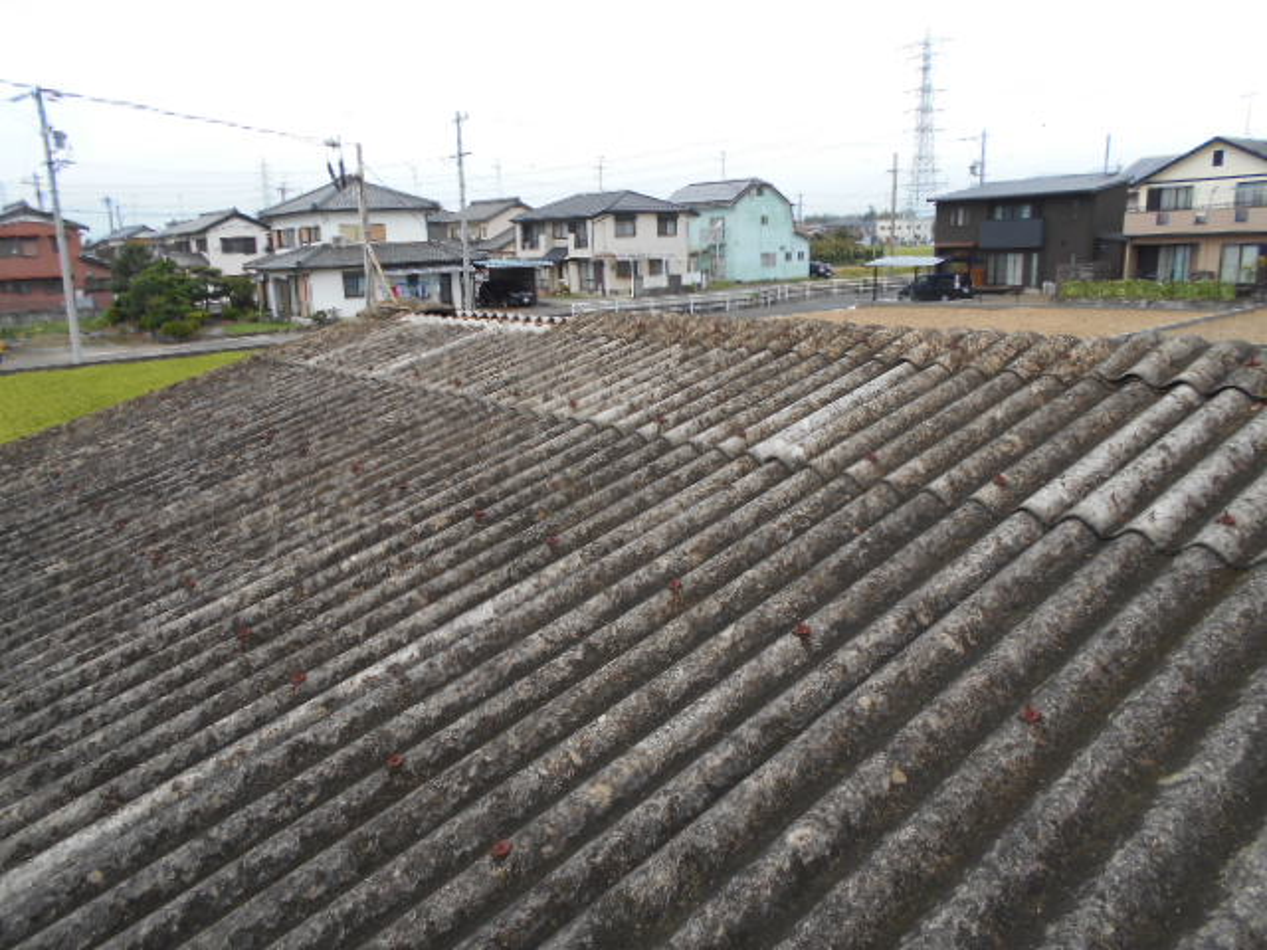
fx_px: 952
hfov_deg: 67.3
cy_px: 475
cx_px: 634
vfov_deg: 53.1
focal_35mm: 26
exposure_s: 1/500
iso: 80
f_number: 3.2
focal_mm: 4.6
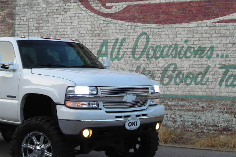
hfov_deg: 27.4
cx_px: 116
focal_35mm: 74
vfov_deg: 18.4
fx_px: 485
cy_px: 57
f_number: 3.3
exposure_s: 1/79.7
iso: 50
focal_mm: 6.8
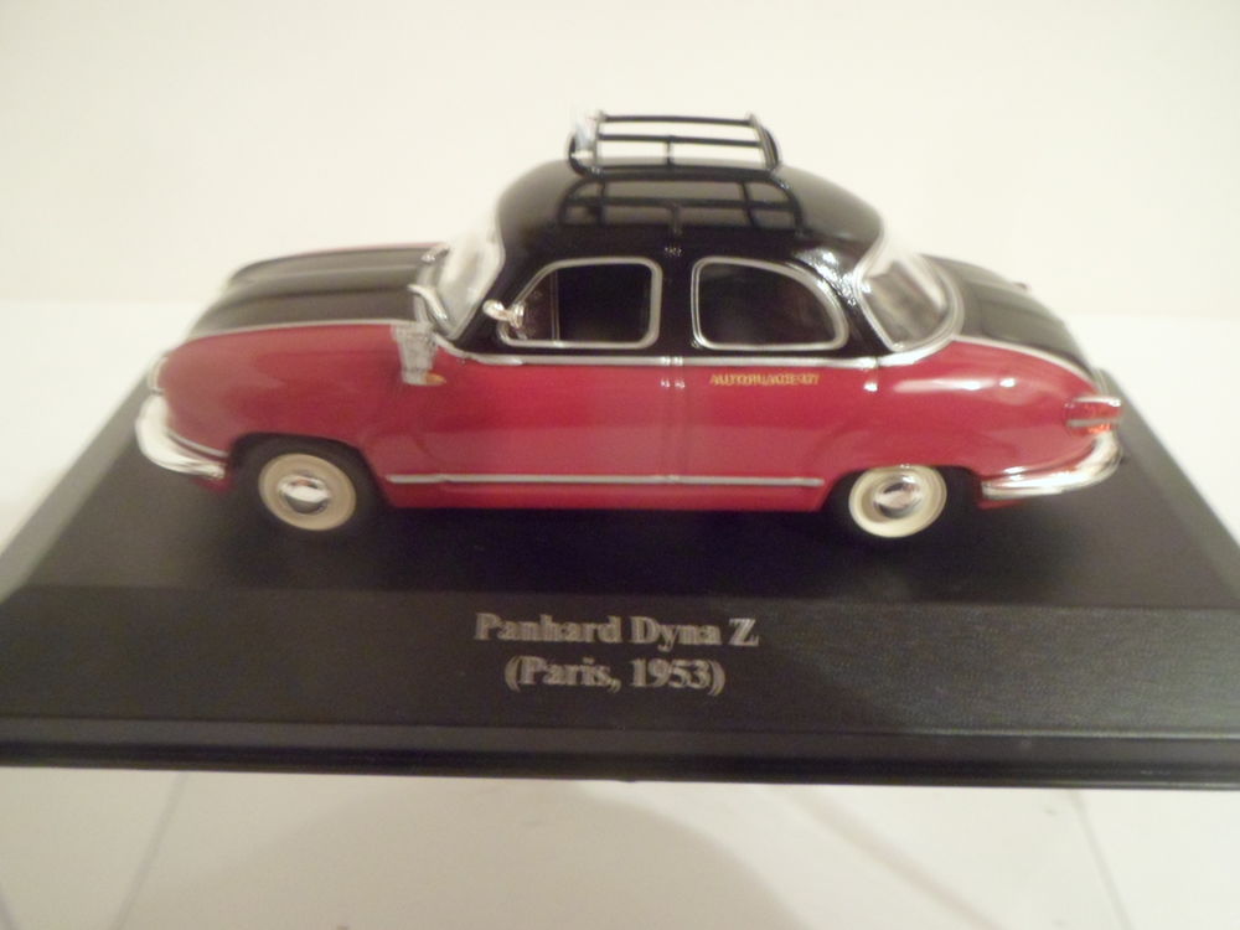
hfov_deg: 65.3
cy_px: 465
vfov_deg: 51.4
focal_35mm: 27
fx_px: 967
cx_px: 620
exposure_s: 1/1.43
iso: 400
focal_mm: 4.9
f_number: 3.3
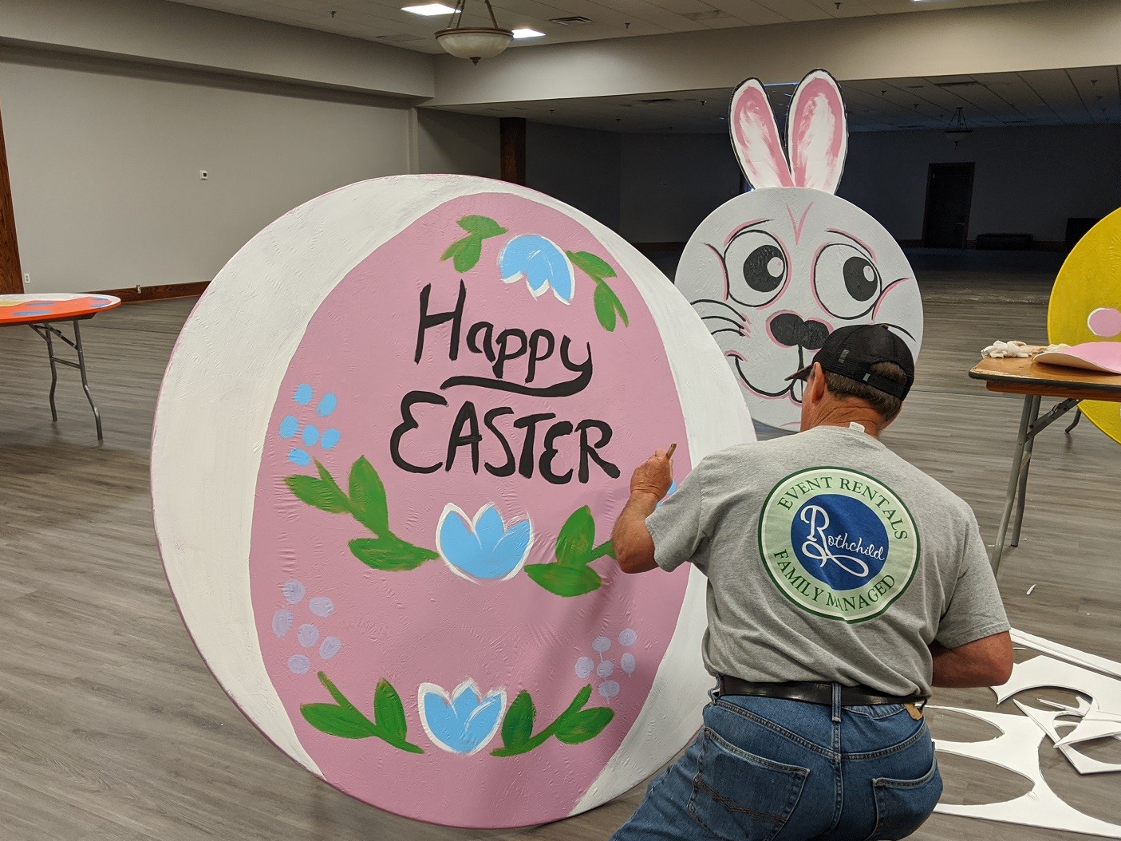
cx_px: 517
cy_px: 476
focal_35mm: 31
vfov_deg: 45.3
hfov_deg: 58.3
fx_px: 1004
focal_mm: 4.44
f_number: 1.8
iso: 159
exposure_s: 1/40
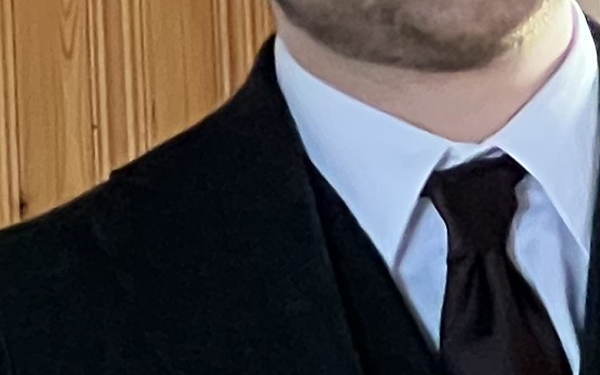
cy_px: -60
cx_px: -195
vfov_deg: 2.9
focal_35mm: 447
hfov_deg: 4.7
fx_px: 7309
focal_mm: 9
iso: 500
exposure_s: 1/60
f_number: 2.8
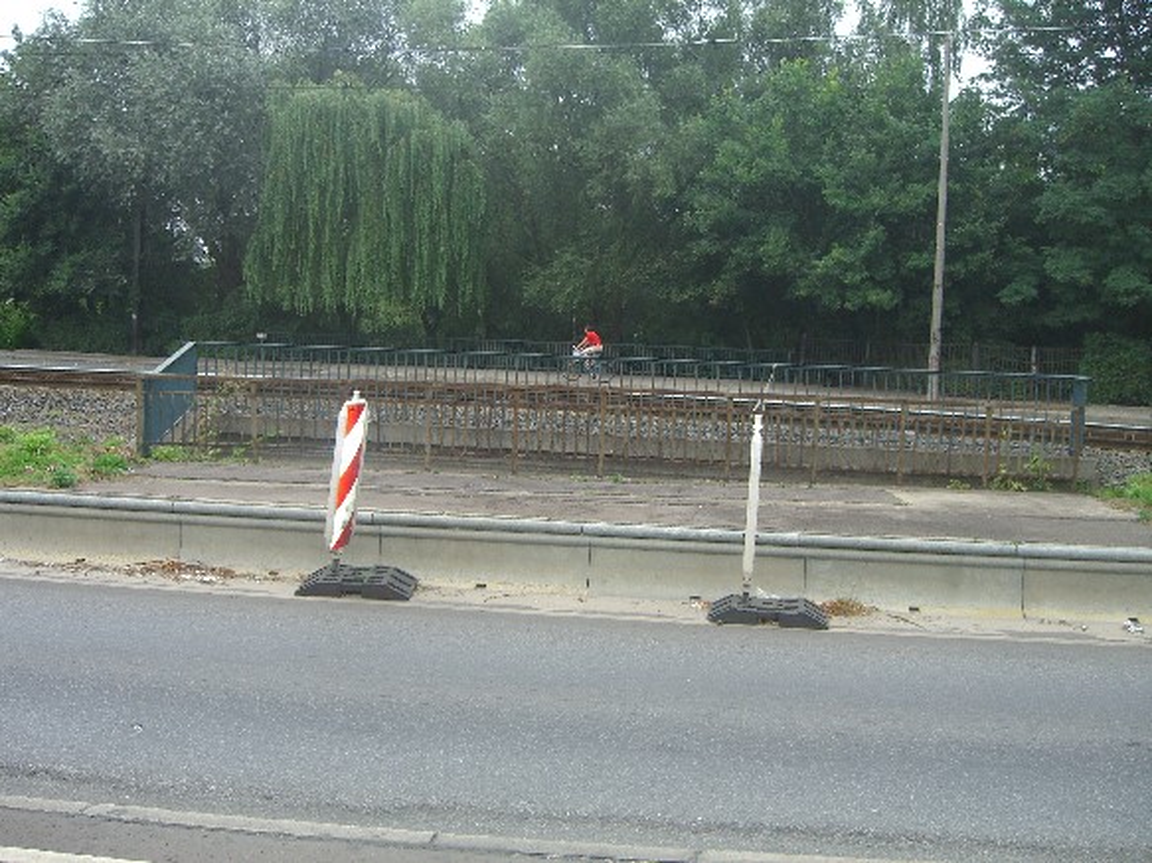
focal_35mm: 38
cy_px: 432
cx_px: 576
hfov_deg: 49.0
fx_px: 1264
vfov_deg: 37.7
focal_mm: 7.9
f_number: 2.8
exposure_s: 1/125
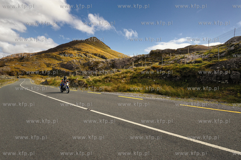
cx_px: 120
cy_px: 80
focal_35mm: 17
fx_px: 114
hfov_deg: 93.3
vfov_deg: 70.3
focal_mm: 17
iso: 200
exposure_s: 1/400
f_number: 9
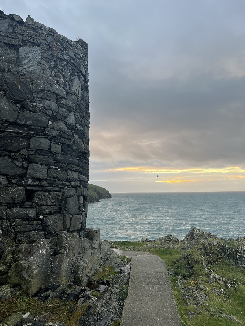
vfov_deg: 67.3
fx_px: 245
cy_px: 163
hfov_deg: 53.1
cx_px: 122
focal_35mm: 26
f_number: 1.5
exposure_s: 1/156
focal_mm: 5.7
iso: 40
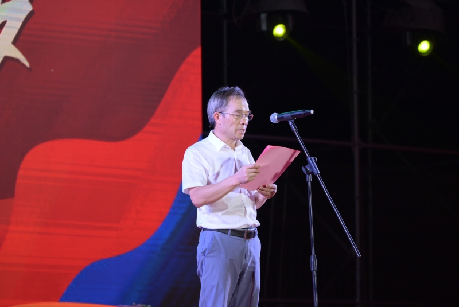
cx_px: 230
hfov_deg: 10.3
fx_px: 2552
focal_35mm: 200
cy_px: 154
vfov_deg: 6.9
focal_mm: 200
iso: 2000
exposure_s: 1/400
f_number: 6.3
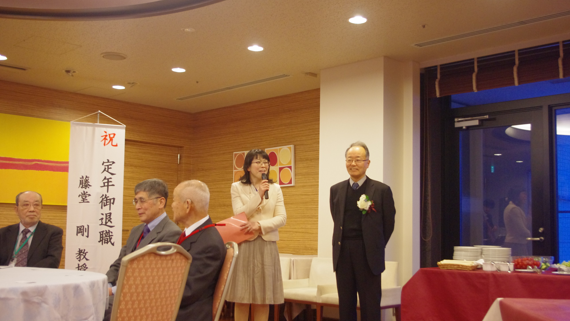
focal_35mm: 44
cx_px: 285
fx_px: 665
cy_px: 166
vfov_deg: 27.1
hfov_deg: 46.4
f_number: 4
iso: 2000
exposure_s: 1/40
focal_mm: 28.13
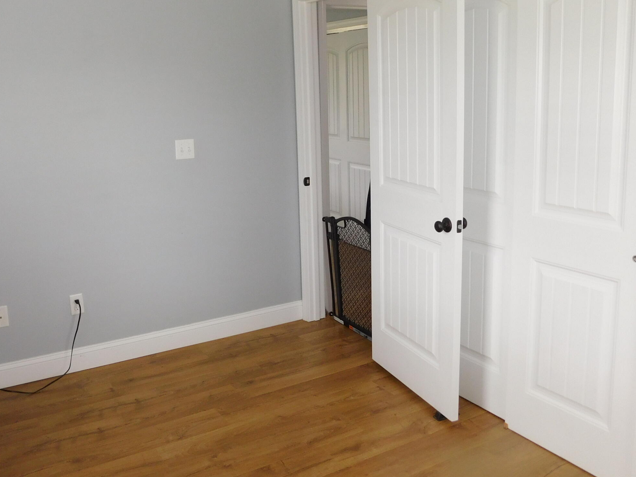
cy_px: 205
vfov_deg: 40.6
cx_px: 278
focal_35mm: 35
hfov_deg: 52.5
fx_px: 643
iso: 160
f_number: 3
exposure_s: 1/30
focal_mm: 4
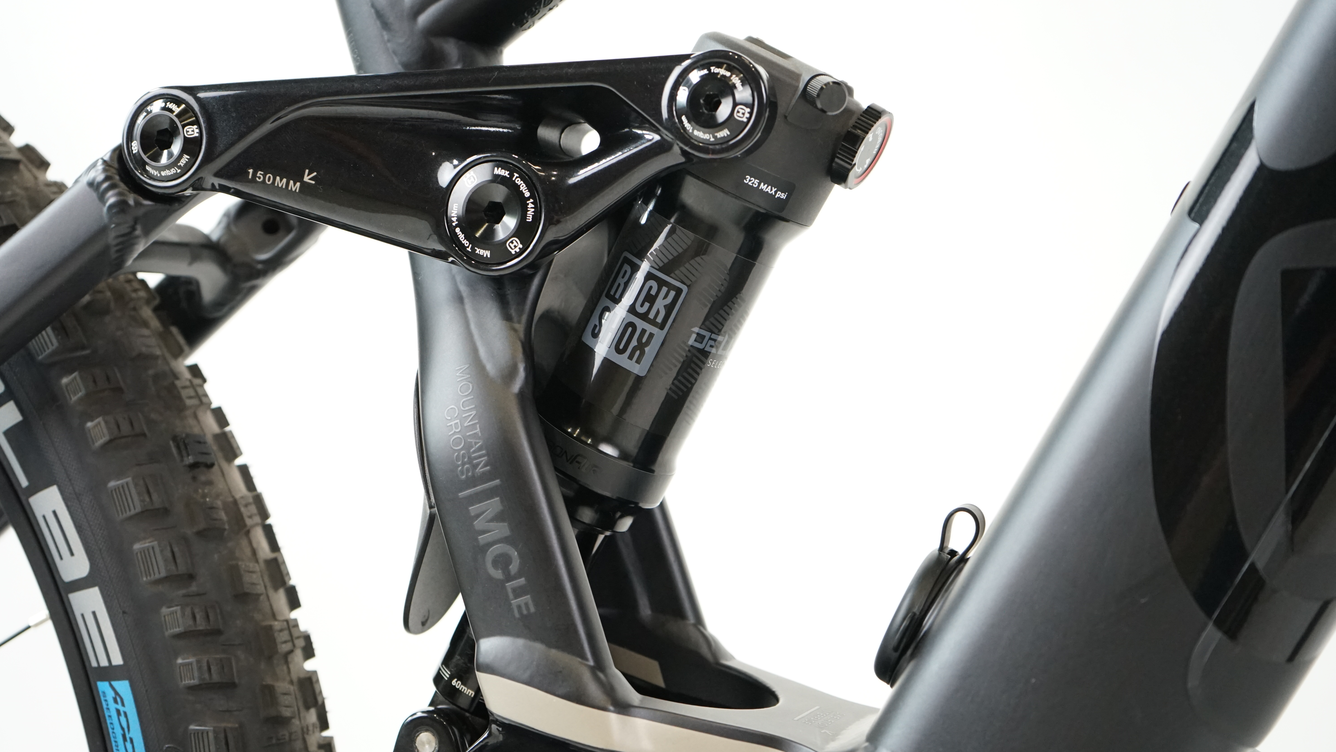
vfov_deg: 22.2
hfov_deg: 38.5
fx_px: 1913
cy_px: 402
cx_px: 662
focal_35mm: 54
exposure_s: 1/200
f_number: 5.6
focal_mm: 51
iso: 2500
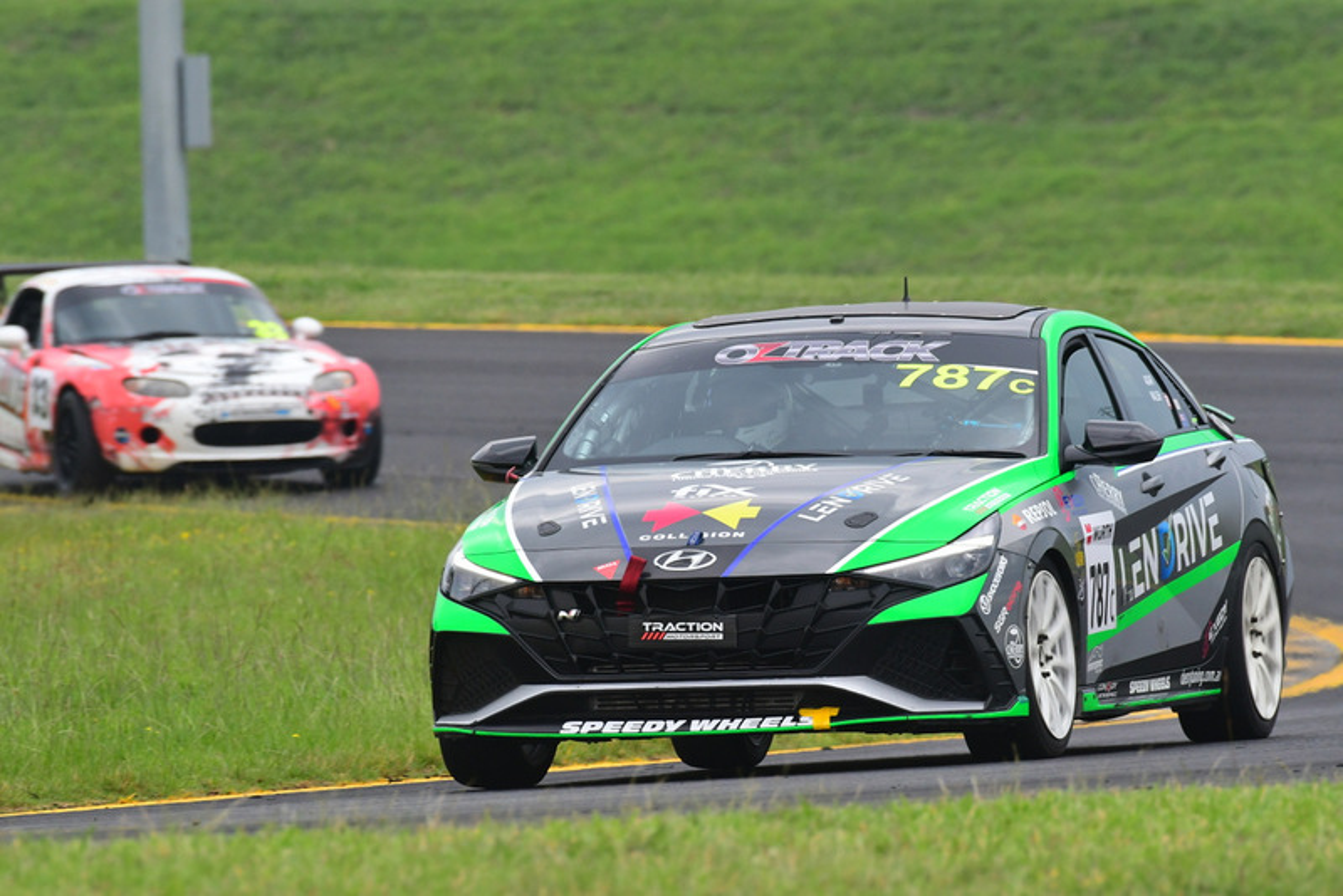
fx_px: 23510
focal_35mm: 630
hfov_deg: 3.3
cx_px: 672
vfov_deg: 2.2
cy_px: 448
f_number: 10
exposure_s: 1/640
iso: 1000
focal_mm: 420
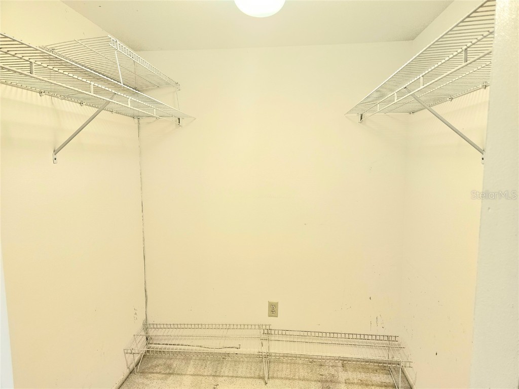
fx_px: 345
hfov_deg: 73.9
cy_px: 194
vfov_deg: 58.9
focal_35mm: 23
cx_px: 260
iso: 200
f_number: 1.8
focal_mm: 5.4
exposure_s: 1/120
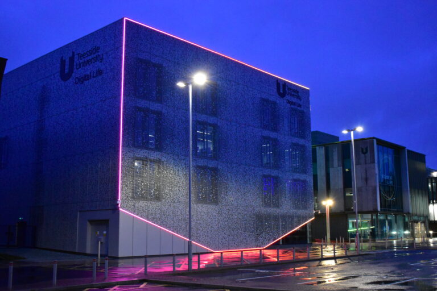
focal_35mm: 40
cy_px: 146
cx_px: 218
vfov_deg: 33.0
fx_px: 492
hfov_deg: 47.9
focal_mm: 27
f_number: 4
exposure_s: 1/60
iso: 6400
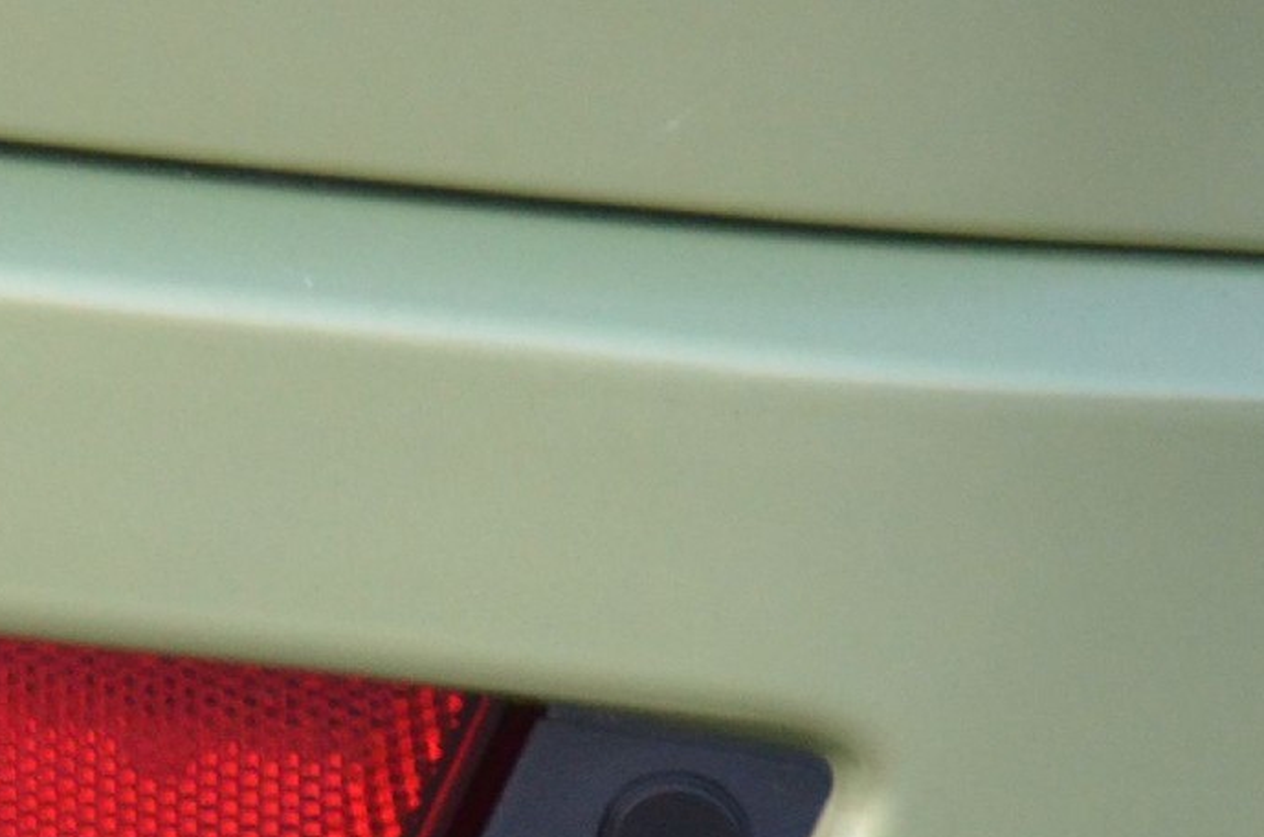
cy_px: 1459
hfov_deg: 1.9
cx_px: -710
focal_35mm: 1089
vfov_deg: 1.3
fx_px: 38148
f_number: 5.6
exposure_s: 1/100
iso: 1600
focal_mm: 200
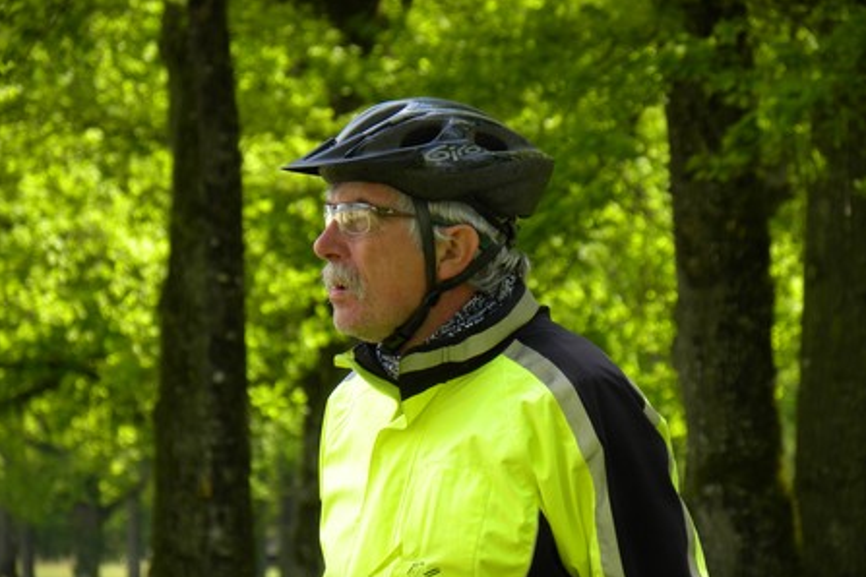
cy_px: 323
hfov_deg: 5.2
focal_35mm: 395
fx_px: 9501
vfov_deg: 3.5
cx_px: 432
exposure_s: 1/99.5
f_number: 5
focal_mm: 67.2
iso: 64
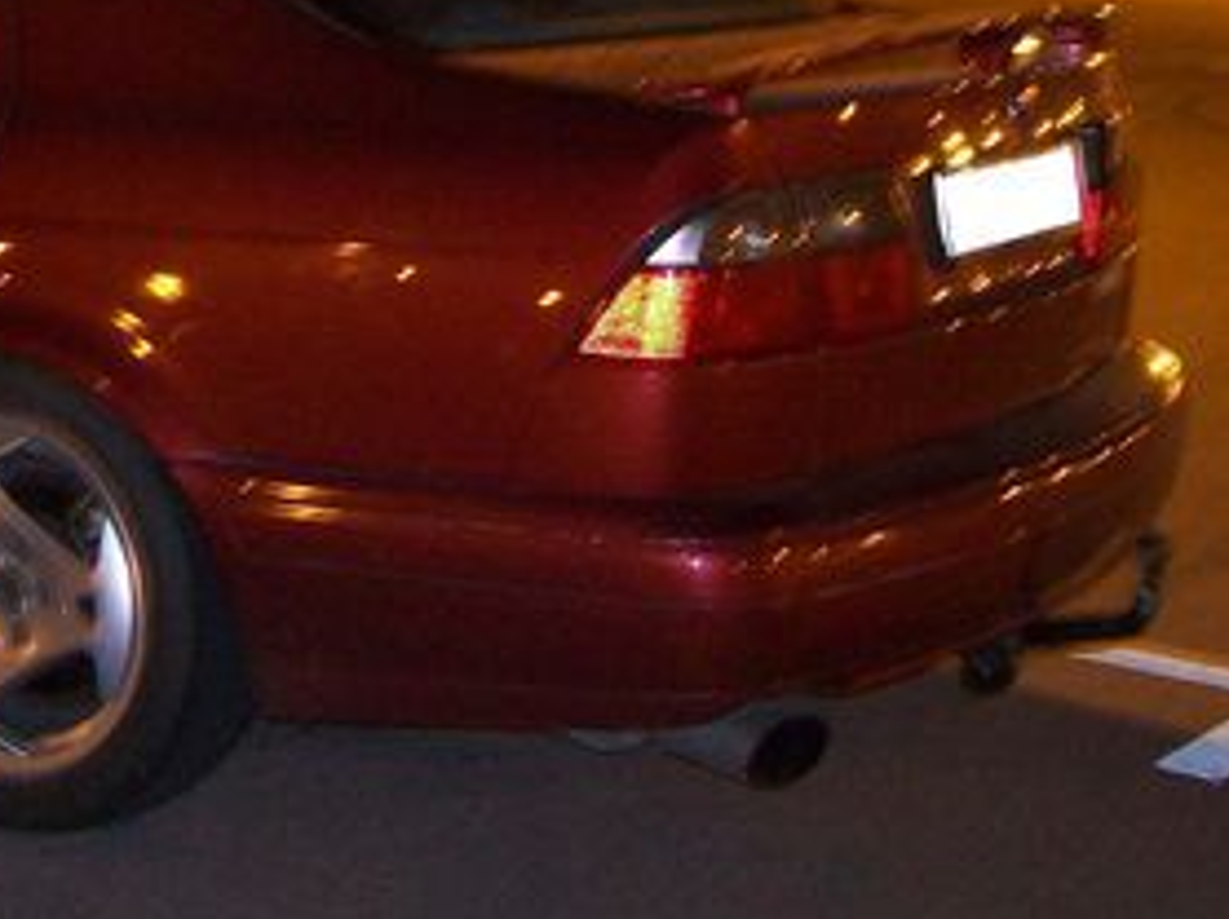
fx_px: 2944
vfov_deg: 17.6
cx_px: 4
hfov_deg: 22.7
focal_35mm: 83
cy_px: 155
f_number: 2.7
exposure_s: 1/2
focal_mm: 6
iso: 160
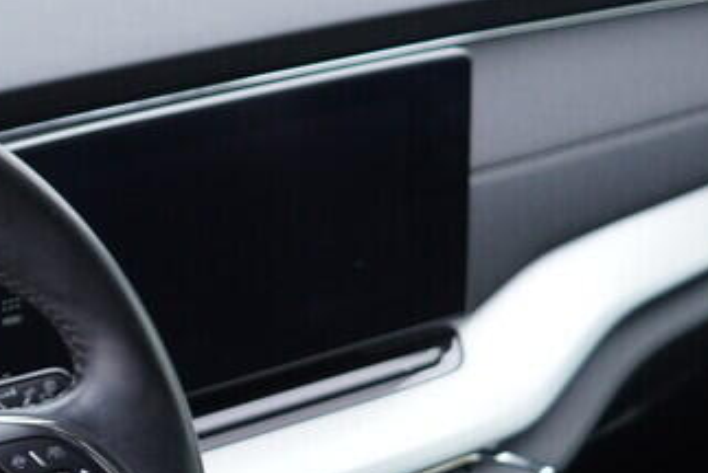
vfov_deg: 11.8
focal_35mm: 114
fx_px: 2244
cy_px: 568
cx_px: -313
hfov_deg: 16.5
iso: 200
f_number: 2.8
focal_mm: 24
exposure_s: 1/40
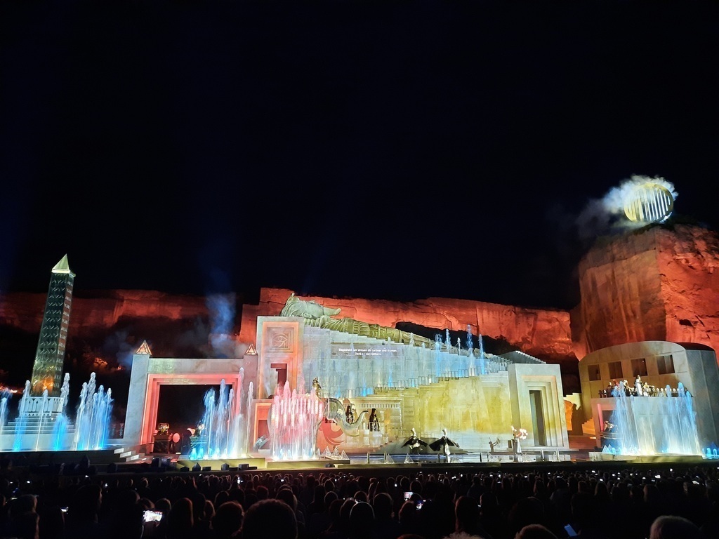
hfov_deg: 69.4
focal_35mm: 25
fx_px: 519
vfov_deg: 54.9
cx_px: 360
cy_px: 270
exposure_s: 1/20
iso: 640
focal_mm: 4.6
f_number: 2
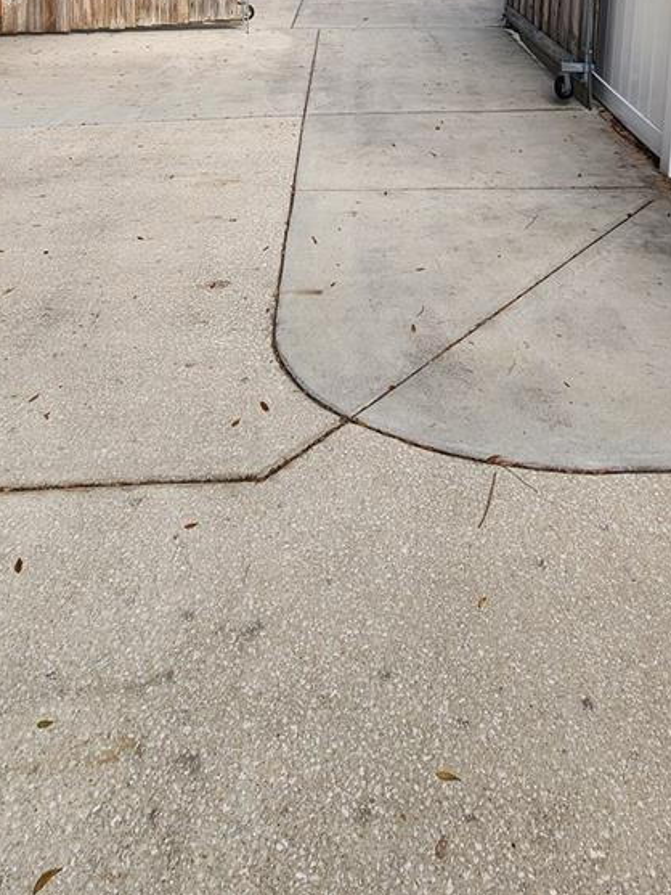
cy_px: -22
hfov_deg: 49.7
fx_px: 723
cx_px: 372
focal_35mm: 28
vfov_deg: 49.9
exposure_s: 1/484
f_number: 2.2
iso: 50
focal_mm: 2.2
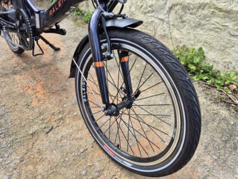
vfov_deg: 58.9
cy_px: 90
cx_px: 119
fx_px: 158
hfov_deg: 73.9
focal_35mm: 23
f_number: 1.8
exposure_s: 1/385
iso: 25
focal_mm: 5.4
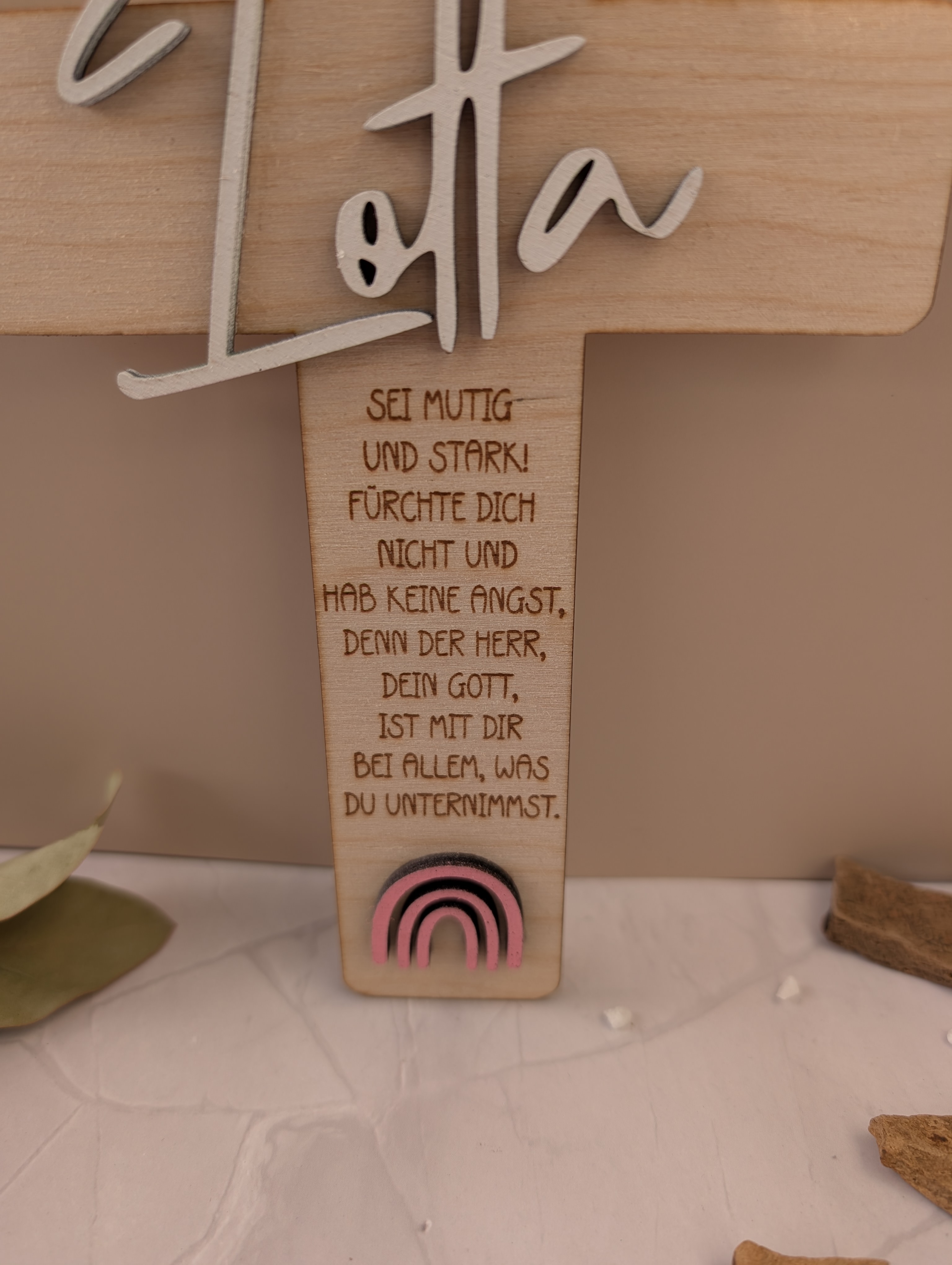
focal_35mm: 24
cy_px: 632
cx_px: 476
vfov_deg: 71.5
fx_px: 878
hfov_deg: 56.9
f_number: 1.68
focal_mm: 6.9
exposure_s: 1/105
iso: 16
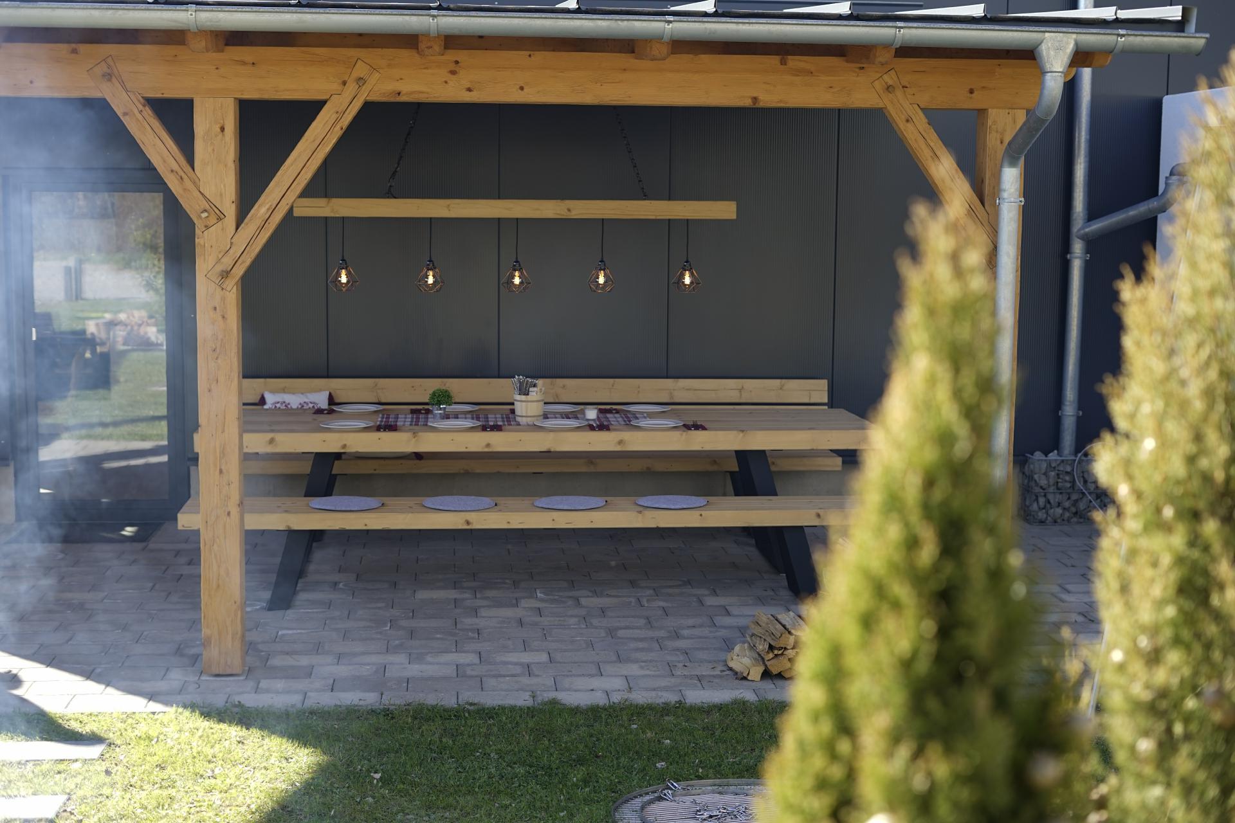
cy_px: 412
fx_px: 1715
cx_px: 618
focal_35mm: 50
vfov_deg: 27.0
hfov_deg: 39.6
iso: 64
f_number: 3.2
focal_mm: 50
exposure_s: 1/160
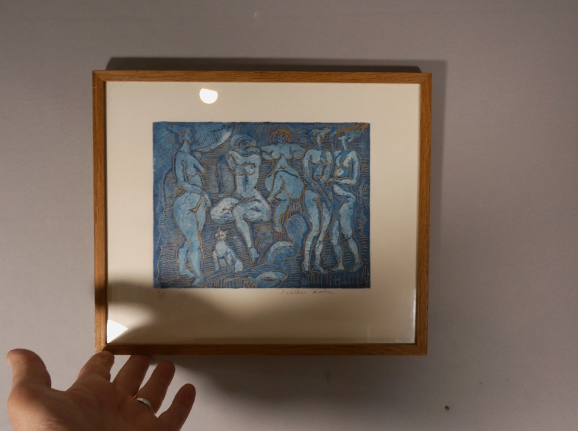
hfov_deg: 55.5
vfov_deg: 42.8
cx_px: 289
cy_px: 216
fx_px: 550
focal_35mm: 33
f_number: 3.4
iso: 320
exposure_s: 1/80
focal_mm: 6
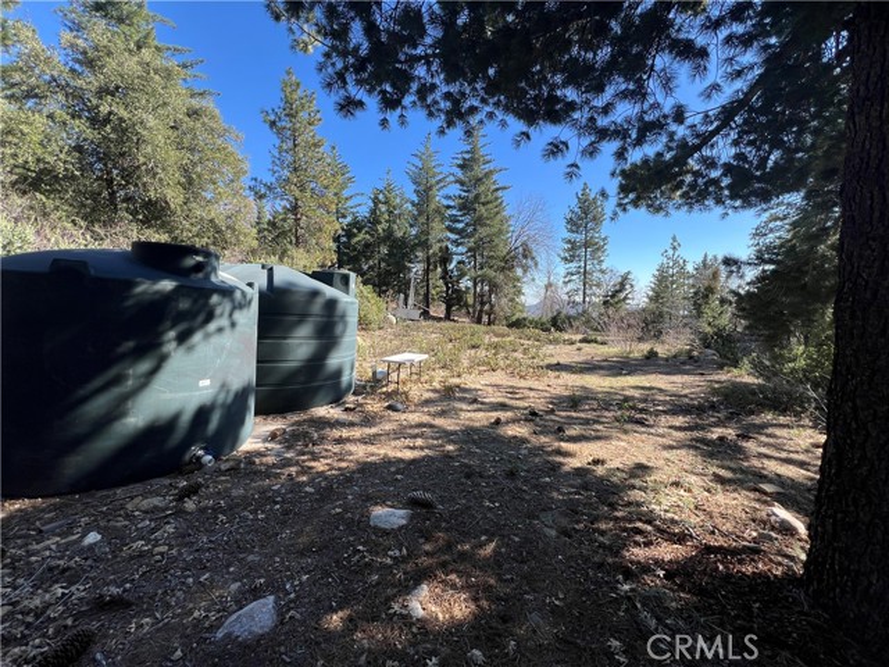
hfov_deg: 106.2
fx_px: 334
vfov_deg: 89.9
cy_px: 334
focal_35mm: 13
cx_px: 444
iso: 32
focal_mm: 1.57
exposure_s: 1/521
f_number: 1.8
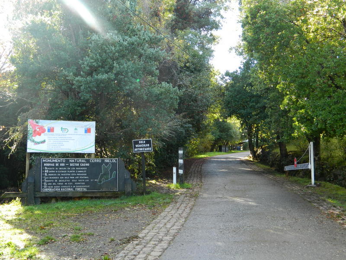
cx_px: 173
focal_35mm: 47
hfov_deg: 40.4
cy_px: 130
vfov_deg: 30.9
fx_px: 470
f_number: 3.6
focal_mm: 8.4
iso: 80
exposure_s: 1/50
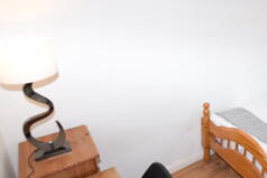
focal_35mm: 30
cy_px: 71
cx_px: 249
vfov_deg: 43.4
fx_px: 223
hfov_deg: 52.8
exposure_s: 1/60
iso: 400
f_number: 4
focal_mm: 10
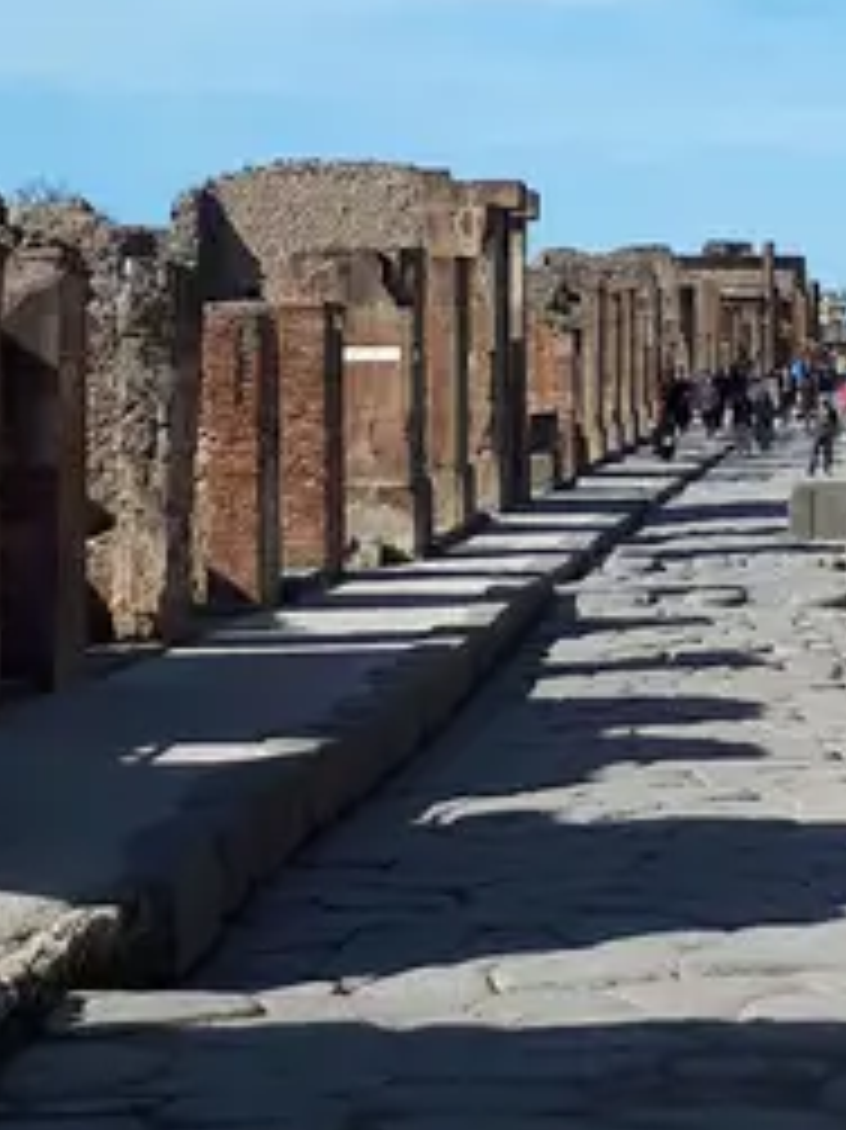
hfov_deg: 33.1
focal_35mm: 43
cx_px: 603
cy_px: 459
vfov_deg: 43.7
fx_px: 1402
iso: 40
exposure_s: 1/1481
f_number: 1.9
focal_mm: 3.6
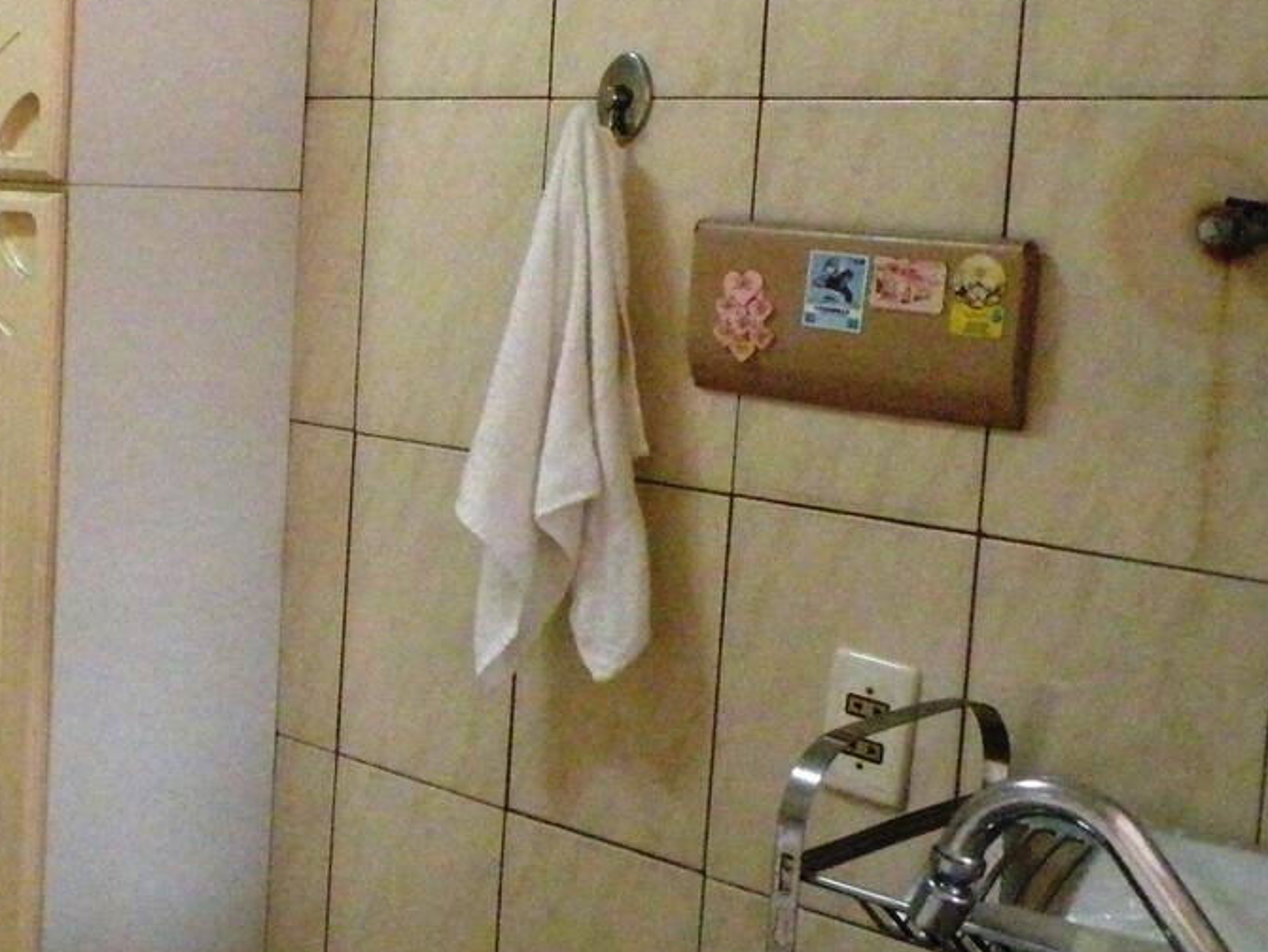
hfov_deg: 31.0
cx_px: 32
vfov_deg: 25.2
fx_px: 2125
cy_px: 373
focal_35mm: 58
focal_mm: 4.7
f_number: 2.8
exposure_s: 1/232
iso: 1293
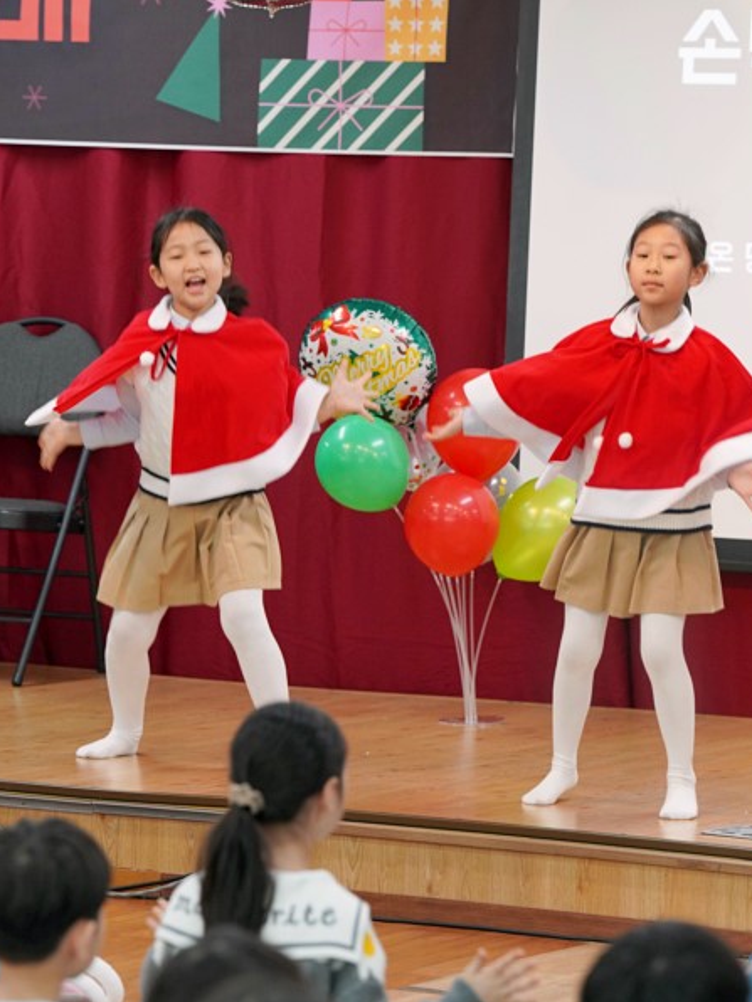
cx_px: 267
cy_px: 503
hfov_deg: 7.1
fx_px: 6054
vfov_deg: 9.5
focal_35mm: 209
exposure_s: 1/160
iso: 1600
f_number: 4
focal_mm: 144
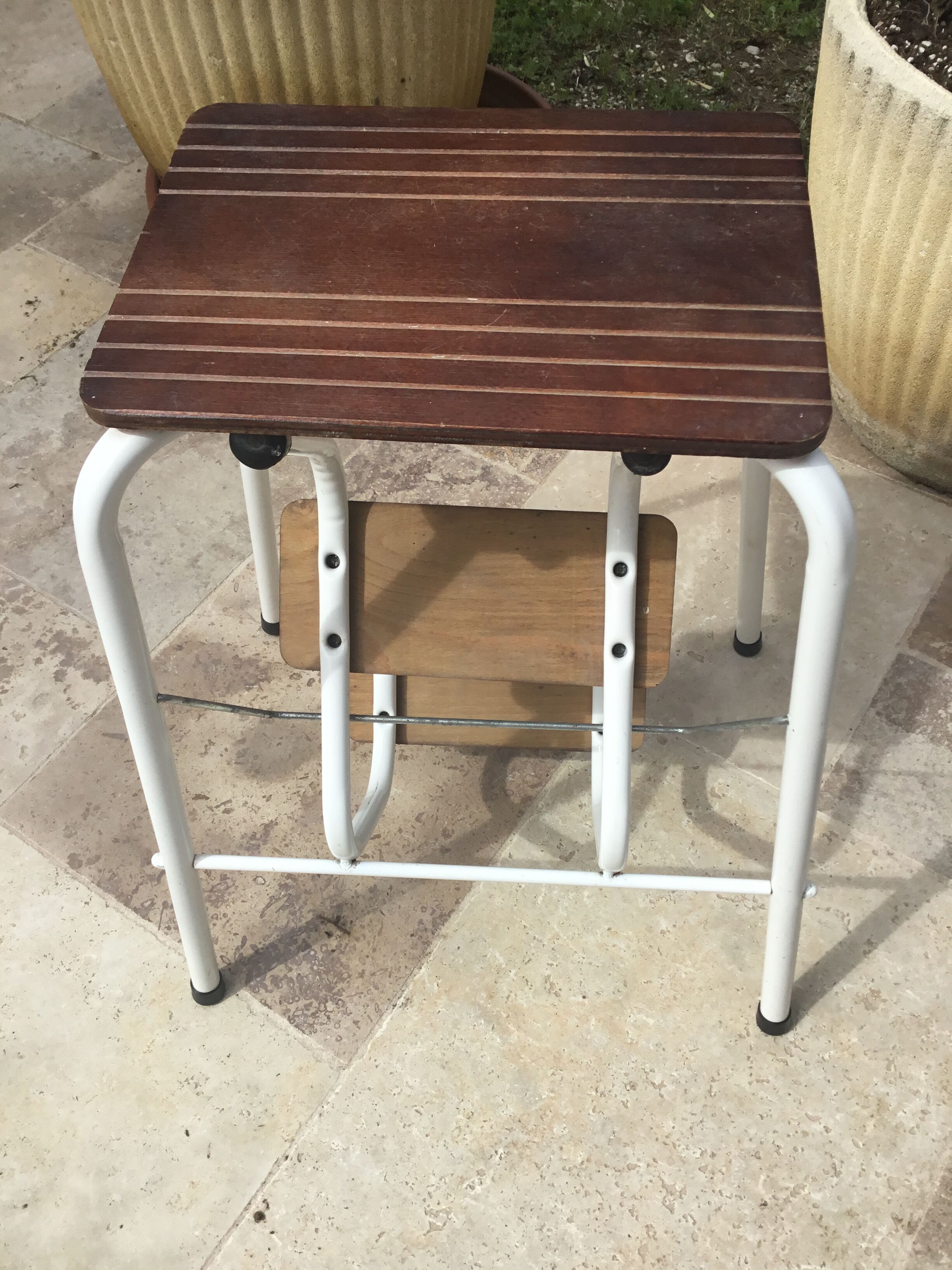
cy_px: 635
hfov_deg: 45.4
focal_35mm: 31
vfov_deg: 58.4
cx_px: 476
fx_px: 1137
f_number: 2.4
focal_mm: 3.3
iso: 25
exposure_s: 1/754
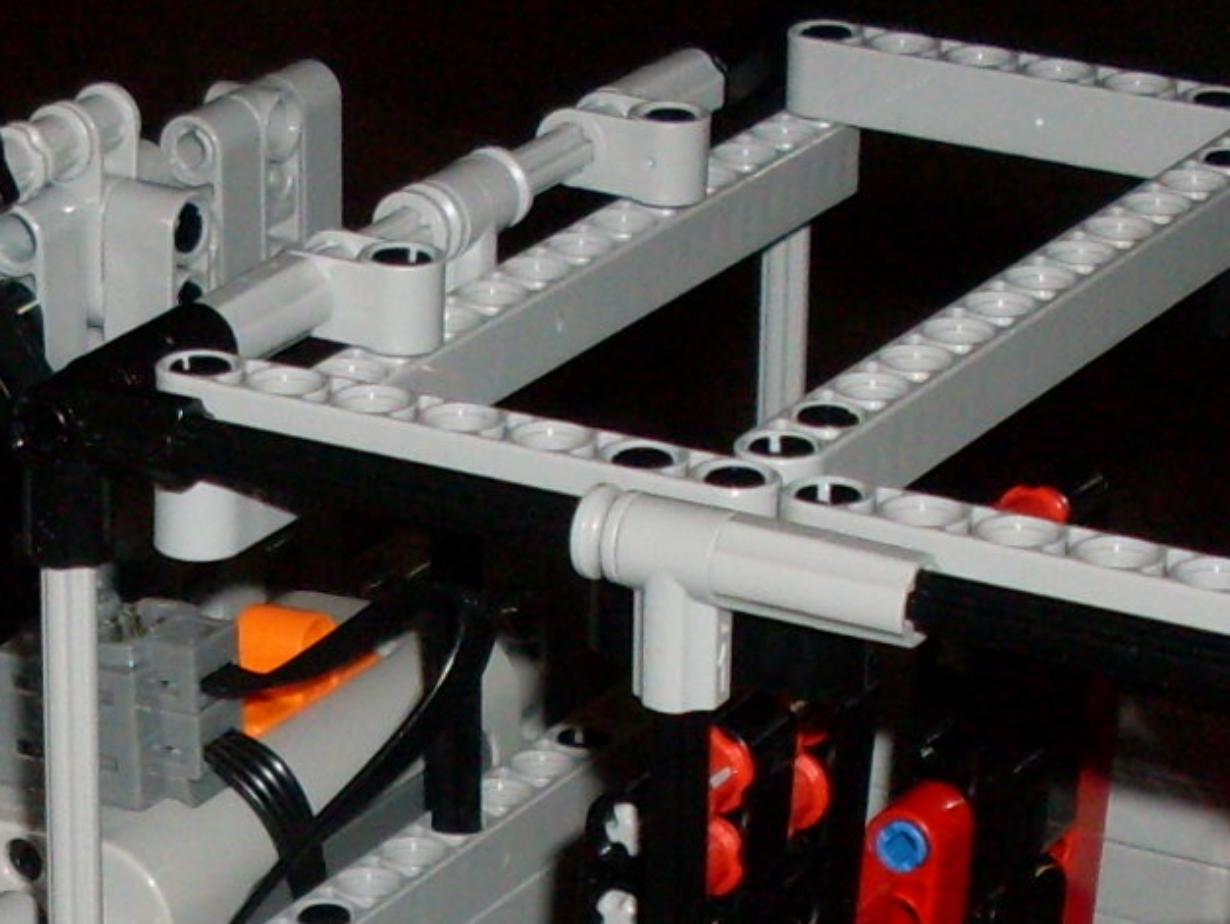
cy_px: 1318
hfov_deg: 12.3
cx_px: -184
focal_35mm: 157
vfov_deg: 9.2
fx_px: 5582
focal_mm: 6.3
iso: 100
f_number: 2.8
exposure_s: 1/45
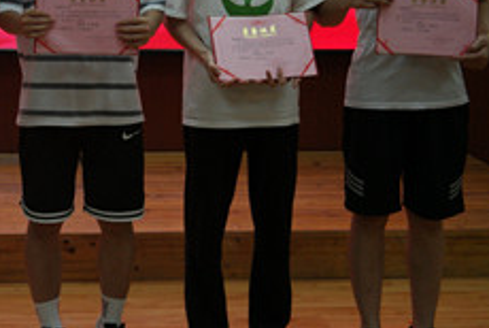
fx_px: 1061
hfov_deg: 25.0
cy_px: 35
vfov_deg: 17.3
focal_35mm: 78
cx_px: 31
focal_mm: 24
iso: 1600
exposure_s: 1/250
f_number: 4
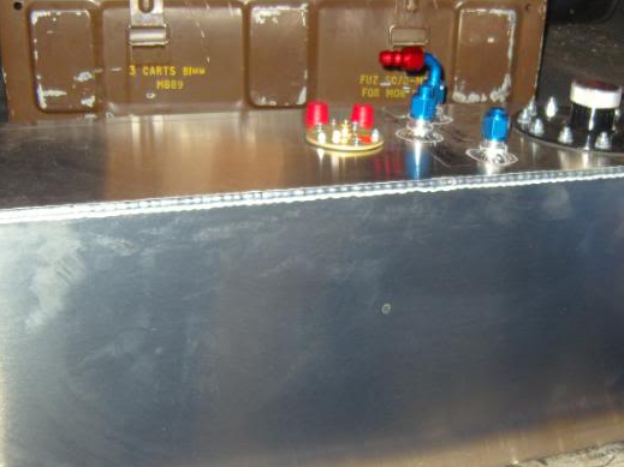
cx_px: 355
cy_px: 234
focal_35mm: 54
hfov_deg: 35.5
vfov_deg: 27.0
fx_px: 973
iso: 100
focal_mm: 7.4
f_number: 2.8
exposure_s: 1/30
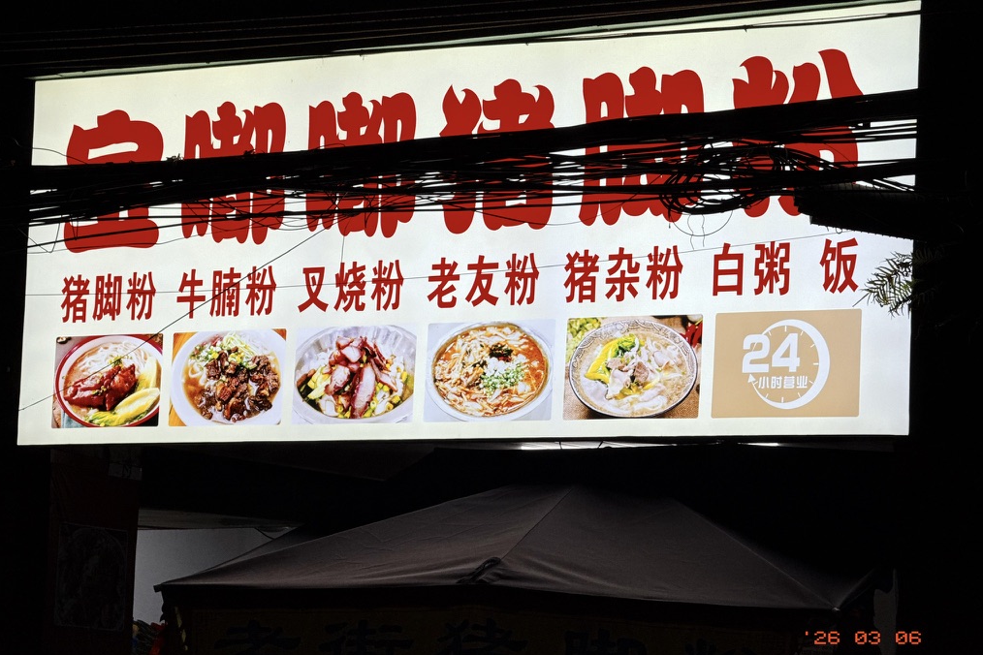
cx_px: 493
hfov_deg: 16.3
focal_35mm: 126
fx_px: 3440
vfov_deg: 10.9
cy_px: 326
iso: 32
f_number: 2.8
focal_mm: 15.66
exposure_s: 1/121
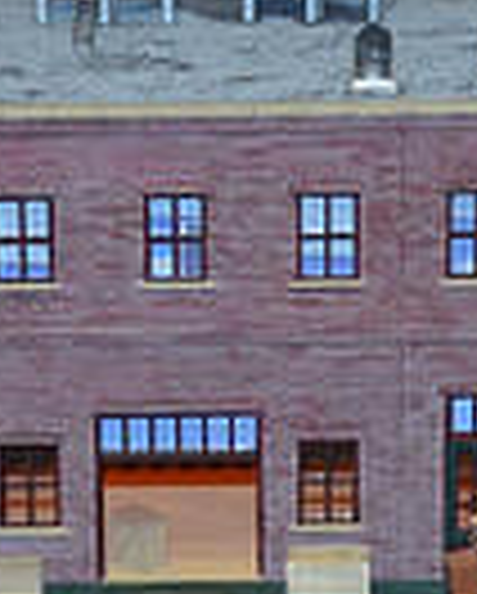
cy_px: 76
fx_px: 2870
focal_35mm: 163
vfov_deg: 11.7
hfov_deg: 9.5
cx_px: 324
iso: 500
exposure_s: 1/60
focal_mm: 24
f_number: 4.5
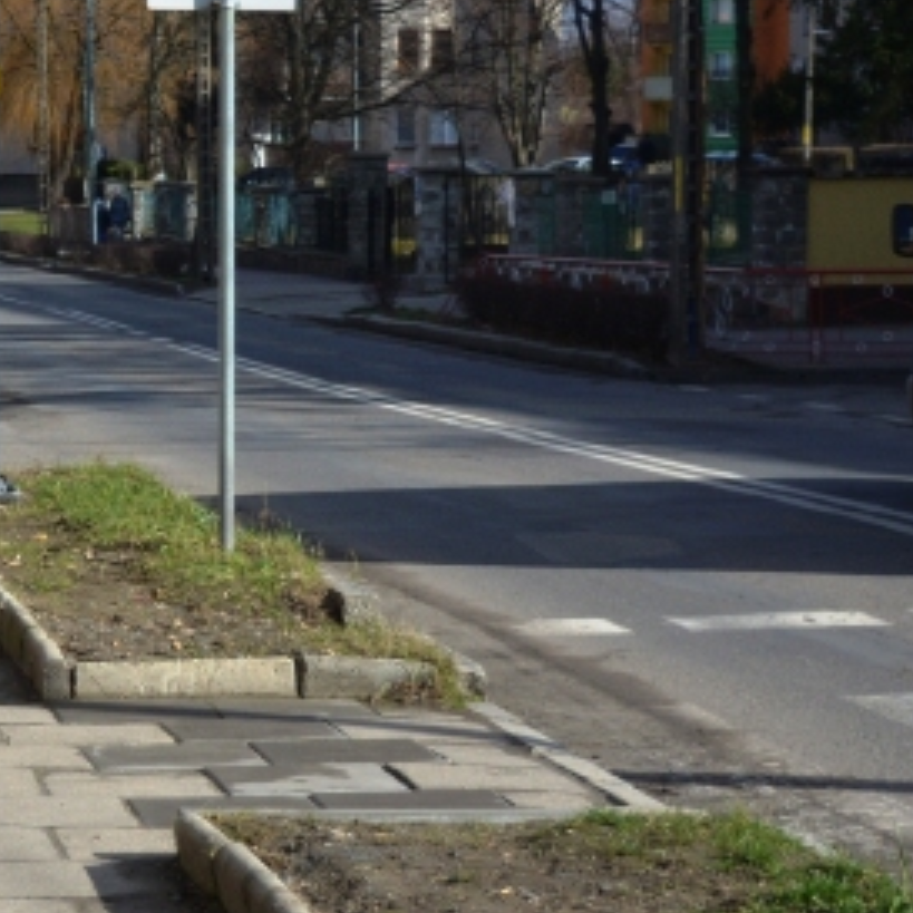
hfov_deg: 13.4
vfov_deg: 13.7
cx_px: -140
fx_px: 3790
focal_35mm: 127
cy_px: 456
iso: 200
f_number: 4.5
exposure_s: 1/1600
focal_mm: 34
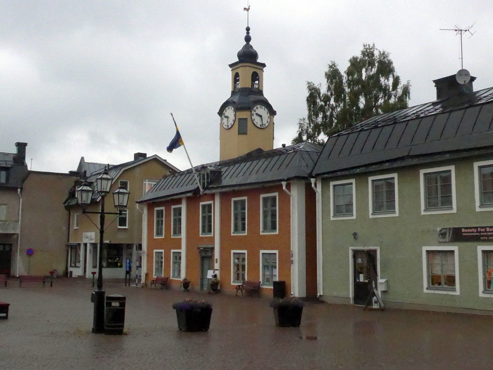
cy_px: 185
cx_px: 246
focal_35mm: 42
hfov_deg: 44.8
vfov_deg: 34.3
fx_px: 598
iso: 3200
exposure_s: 1/2000
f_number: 4
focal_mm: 9
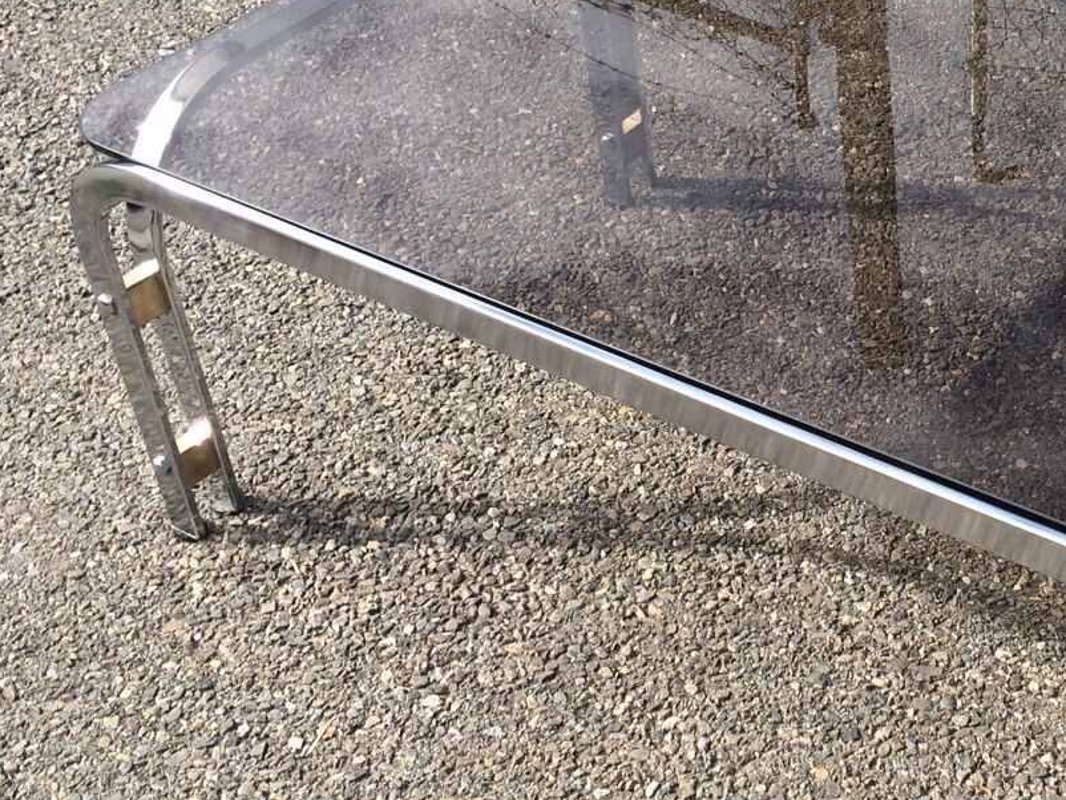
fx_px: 1817
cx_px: 972
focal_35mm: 59
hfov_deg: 31.1
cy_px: 460
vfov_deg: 24.8
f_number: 2.2
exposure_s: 1/1208
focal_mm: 4.15
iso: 32
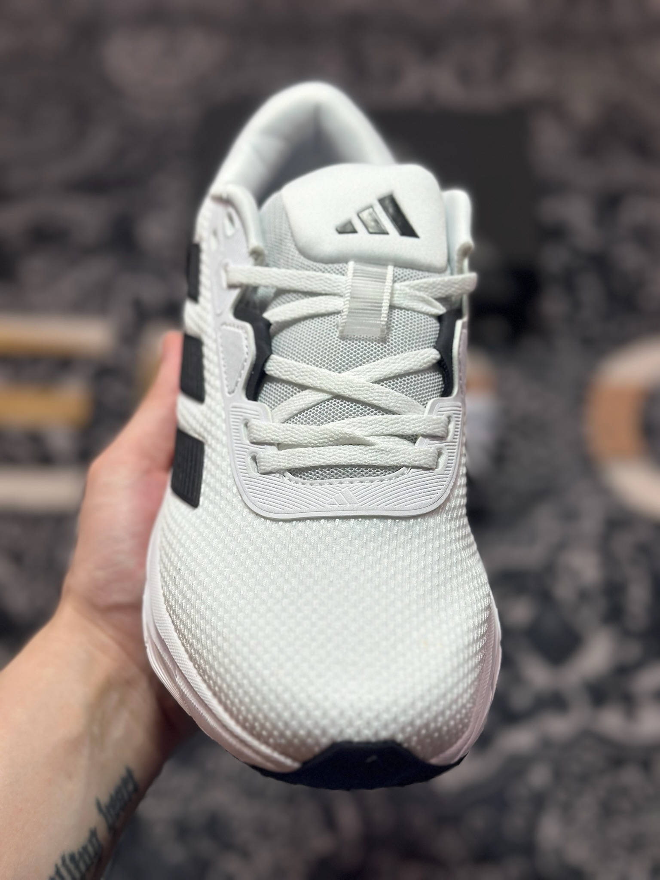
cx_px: 330
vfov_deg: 39.7
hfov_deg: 30.3
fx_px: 1220
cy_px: 440
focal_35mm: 48
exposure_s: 1/1073
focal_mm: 6.86
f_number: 1.78
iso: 80
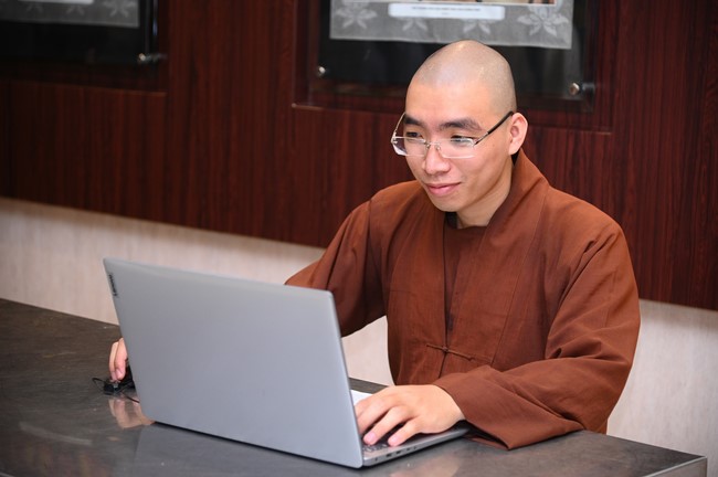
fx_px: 1694
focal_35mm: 85
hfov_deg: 23.9
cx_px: 359
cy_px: 238
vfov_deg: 16.0
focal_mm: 85
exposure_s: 1/125
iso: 1250
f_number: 4
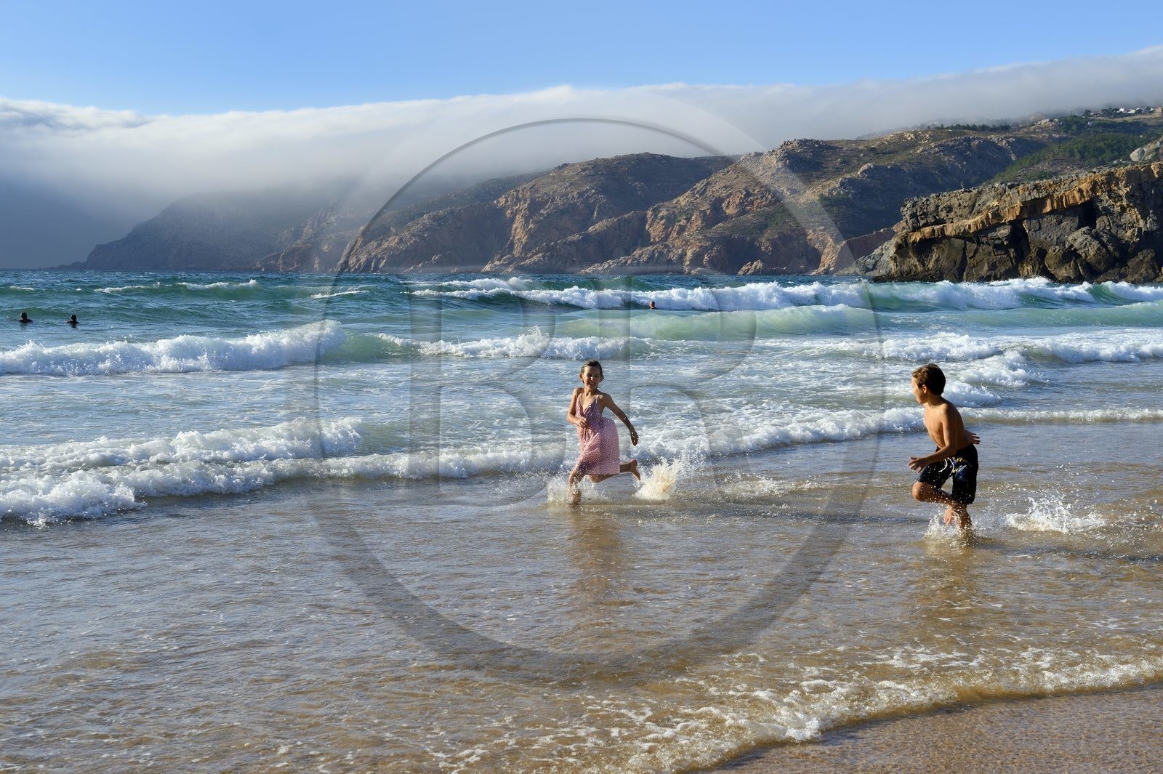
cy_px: 387
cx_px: 582
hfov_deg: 41.1
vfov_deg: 28.0
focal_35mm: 48
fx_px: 1550
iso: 200
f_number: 10
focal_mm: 48
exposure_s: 1/500
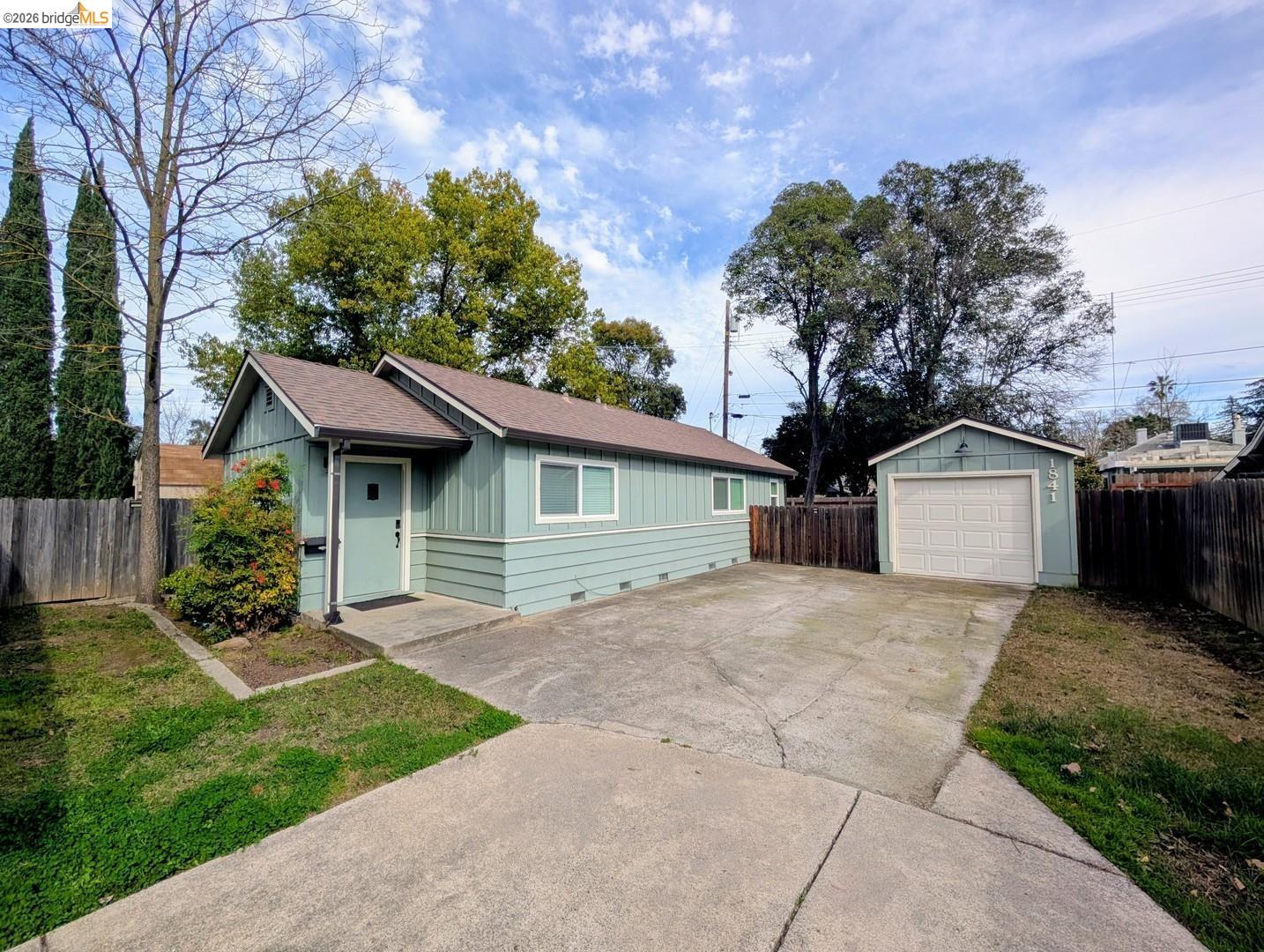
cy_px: 476
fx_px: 439
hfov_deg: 110.5
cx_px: 632
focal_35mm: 12
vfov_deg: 94.7
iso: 56
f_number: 1.7
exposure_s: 1/2660
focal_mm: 2.02
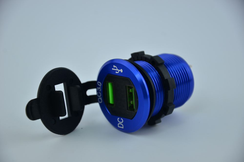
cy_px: 81
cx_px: 122
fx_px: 1065
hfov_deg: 13.1
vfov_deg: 8.7
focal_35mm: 158
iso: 100
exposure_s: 1/80
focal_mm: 105
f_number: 5.6
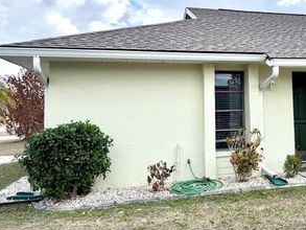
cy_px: 78
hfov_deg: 43.2
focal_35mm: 41
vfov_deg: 34.8
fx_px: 363
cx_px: 254
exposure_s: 1/6711
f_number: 1.78
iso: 80
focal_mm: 6.76
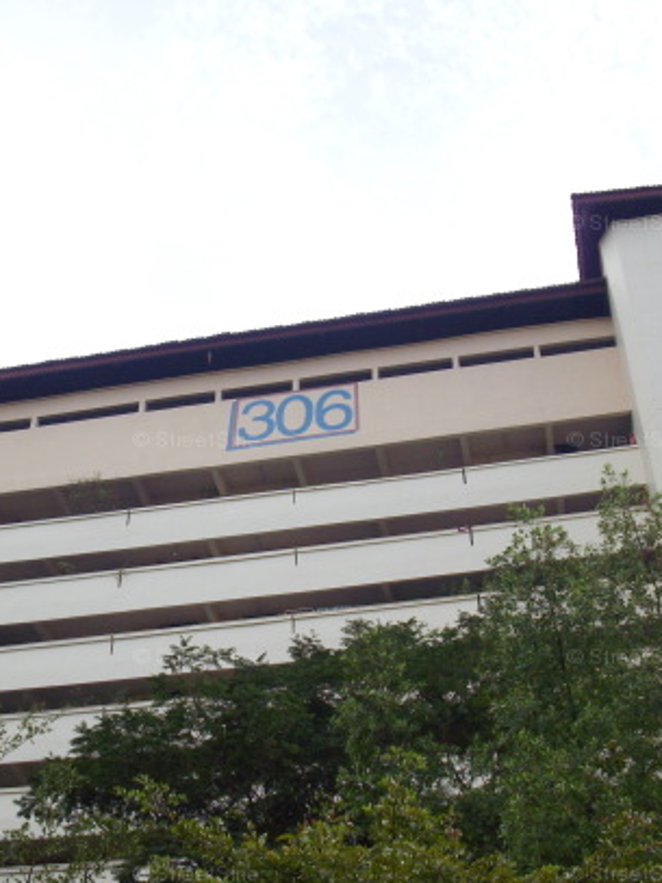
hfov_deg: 29.1
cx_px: 295
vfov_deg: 38.2
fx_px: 1276
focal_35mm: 50
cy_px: 443
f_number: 5.6
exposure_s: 1/160
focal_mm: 6.2
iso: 80
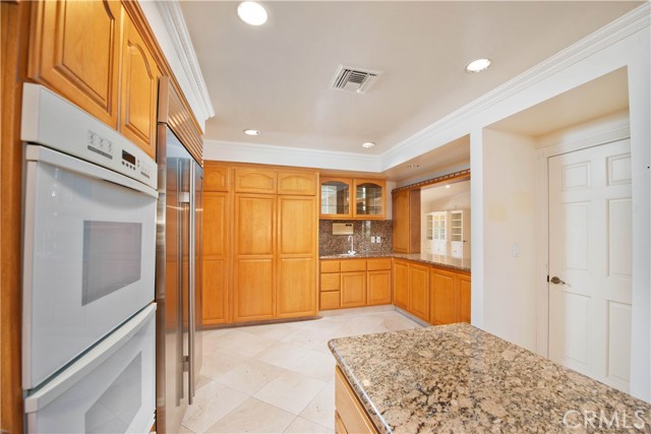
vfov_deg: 81.2
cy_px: 217
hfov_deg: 104.2
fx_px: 253
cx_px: 326
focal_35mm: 14
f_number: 5.6
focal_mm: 14
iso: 400
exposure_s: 1/100
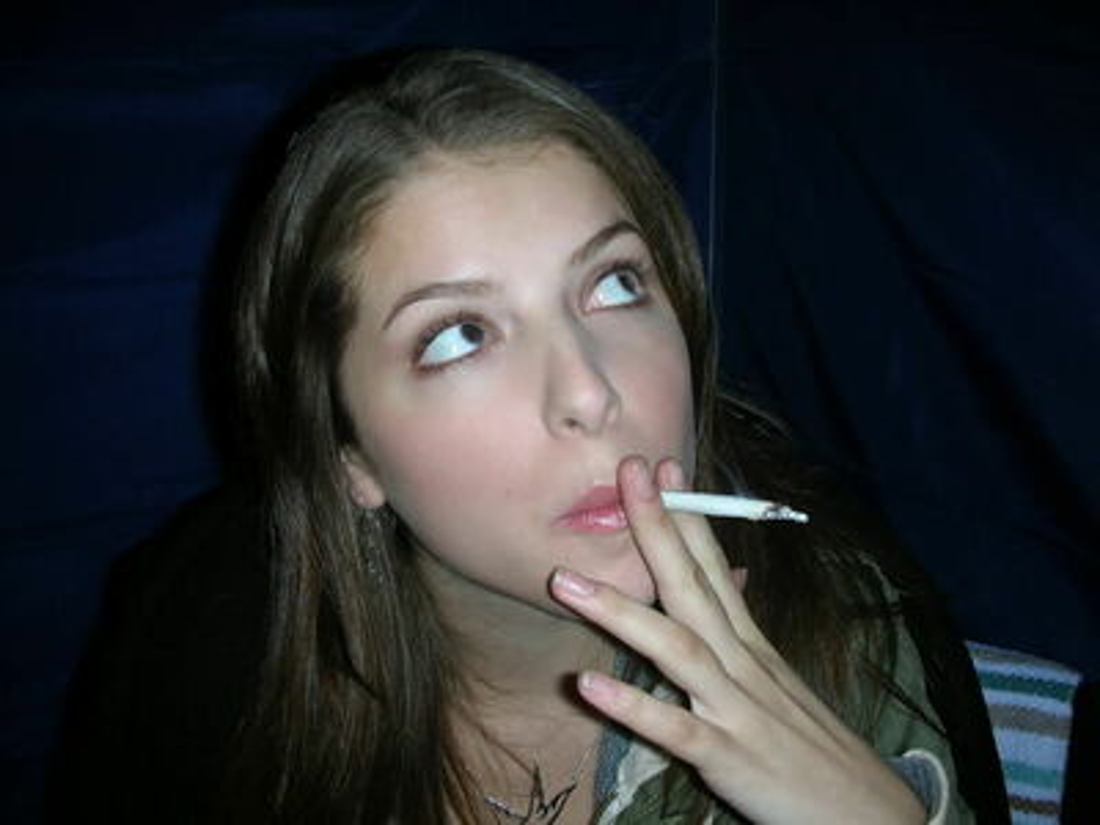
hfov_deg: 52.6
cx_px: 550
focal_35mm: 35
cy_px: 412
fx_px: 1112
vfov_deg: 40.7
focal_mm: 5.8
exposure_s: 1/60.1
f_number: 3
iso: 50
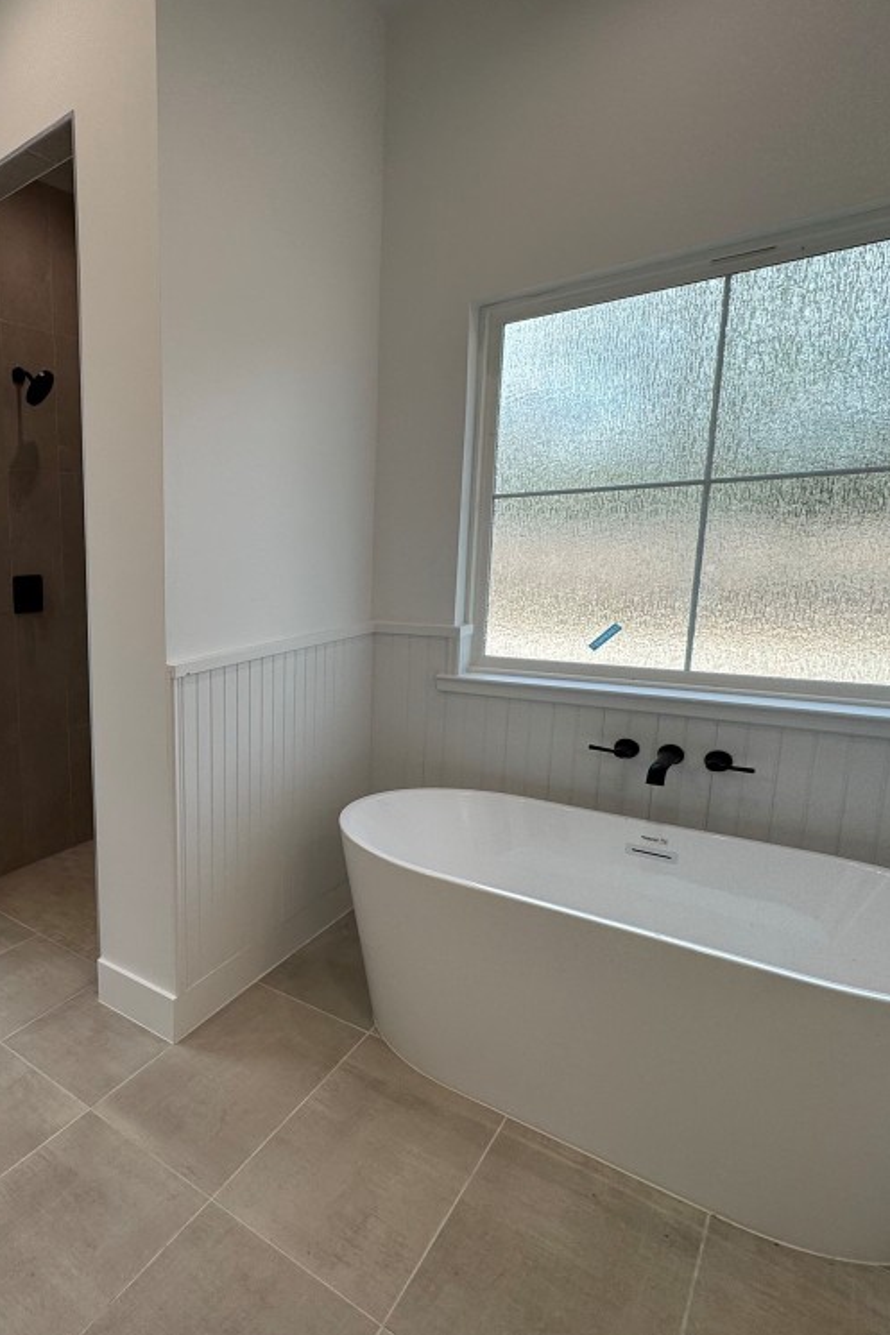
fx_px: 742
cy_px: 675
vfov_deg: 84.0
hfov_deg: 53.0
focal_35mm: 20
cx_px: 64
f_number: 2.2
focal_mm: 2.22
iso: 40
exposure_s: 1/154
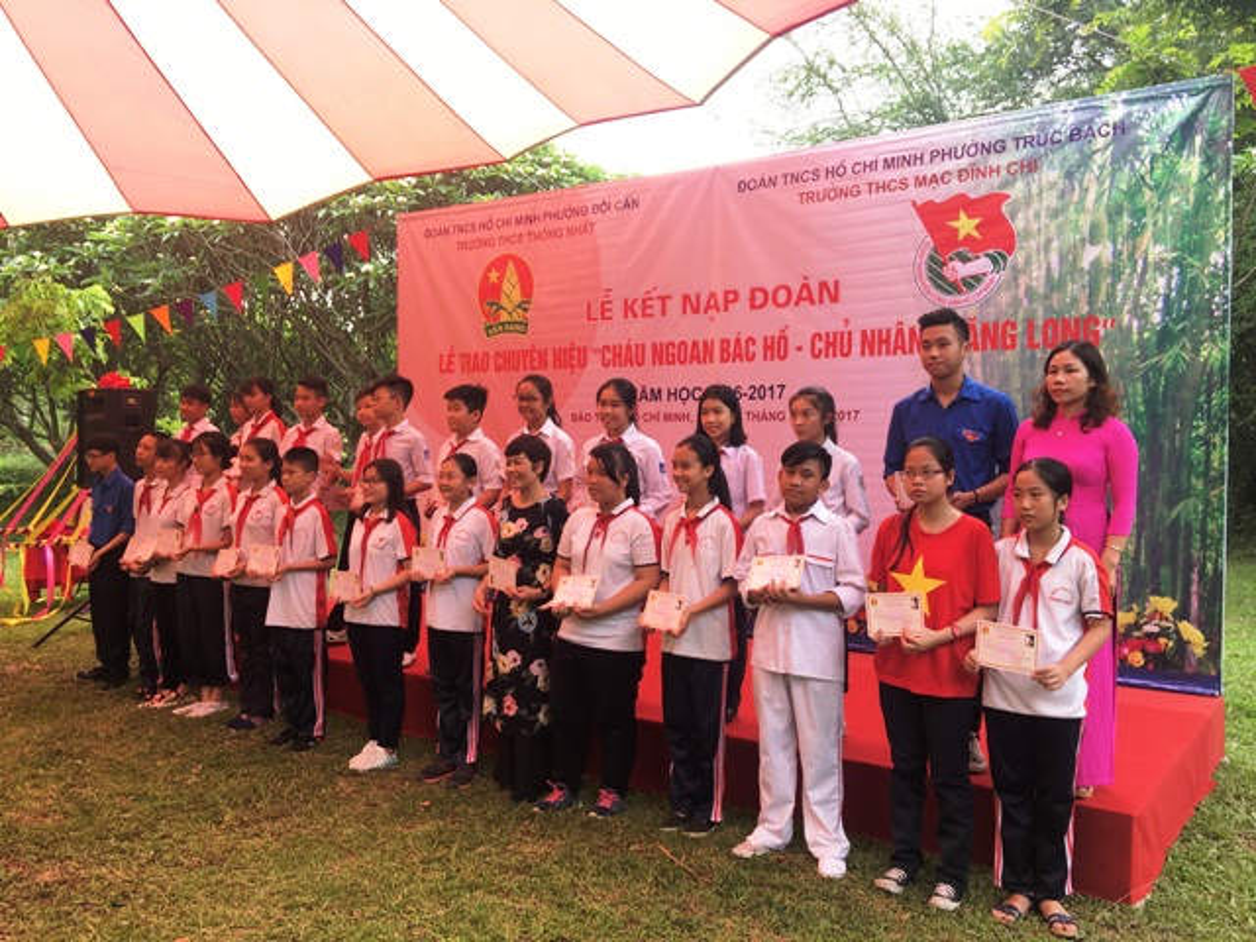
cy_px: 471
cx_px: 628
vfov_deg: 48.2
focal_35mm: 29
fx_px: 1052
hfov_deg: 61.7
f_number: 2.2
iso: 25
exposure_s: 1/115
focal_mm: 4.15
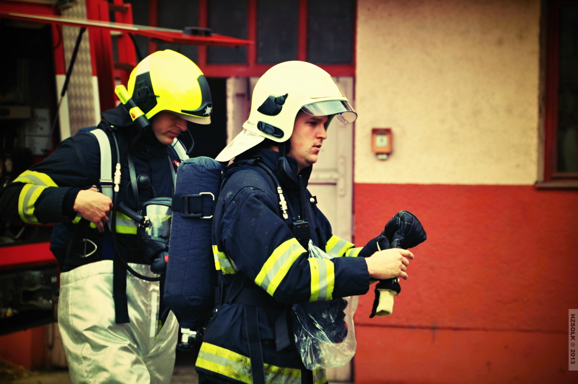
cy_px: 192
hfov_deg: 11.4
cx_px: 289
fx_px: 2886
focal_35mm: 180
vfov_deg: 7.6
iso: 200
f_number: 7.1
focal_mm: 120
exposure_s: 1/200
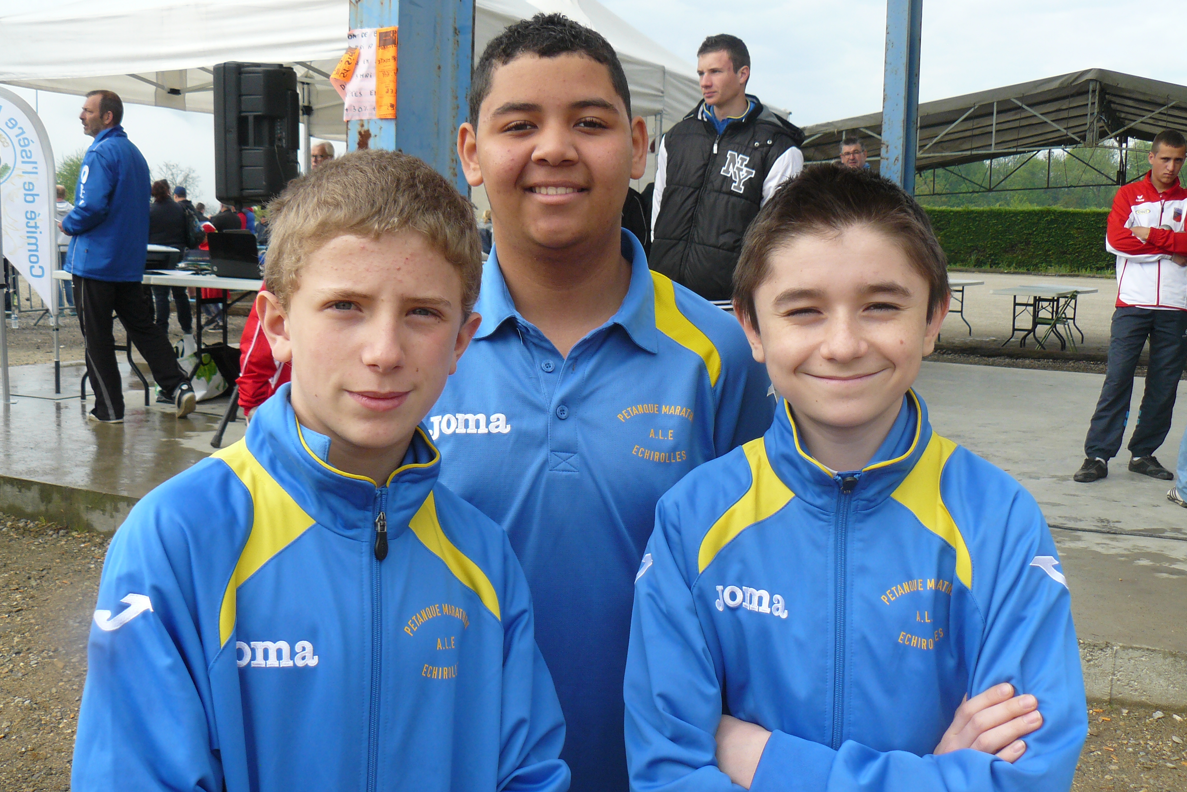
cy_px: 376
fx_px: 1253
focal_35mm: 38
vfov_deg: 35.0
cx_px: 594
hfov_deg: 50.7
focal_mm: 6
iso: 100
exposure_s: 1/250
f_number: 4
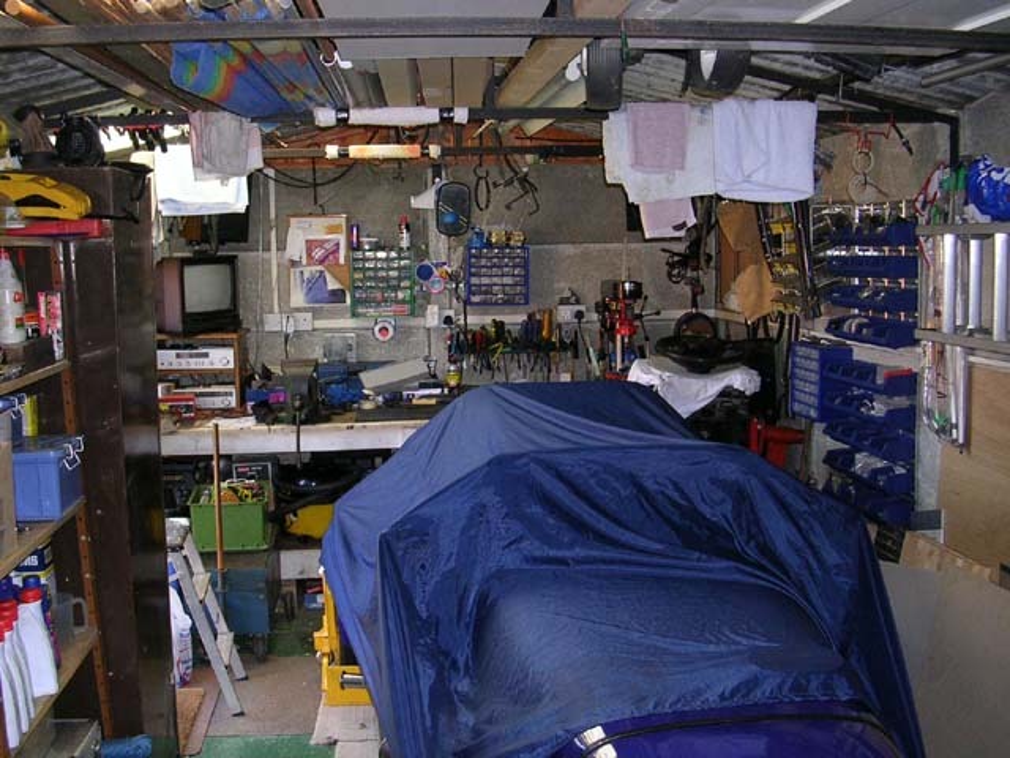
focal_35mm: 38
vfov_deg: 37.7
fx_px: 1109
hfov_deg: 49.0
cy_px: 379
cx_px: 505
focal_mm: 5.8
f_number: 2.8
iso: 108
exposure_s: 1/60.1
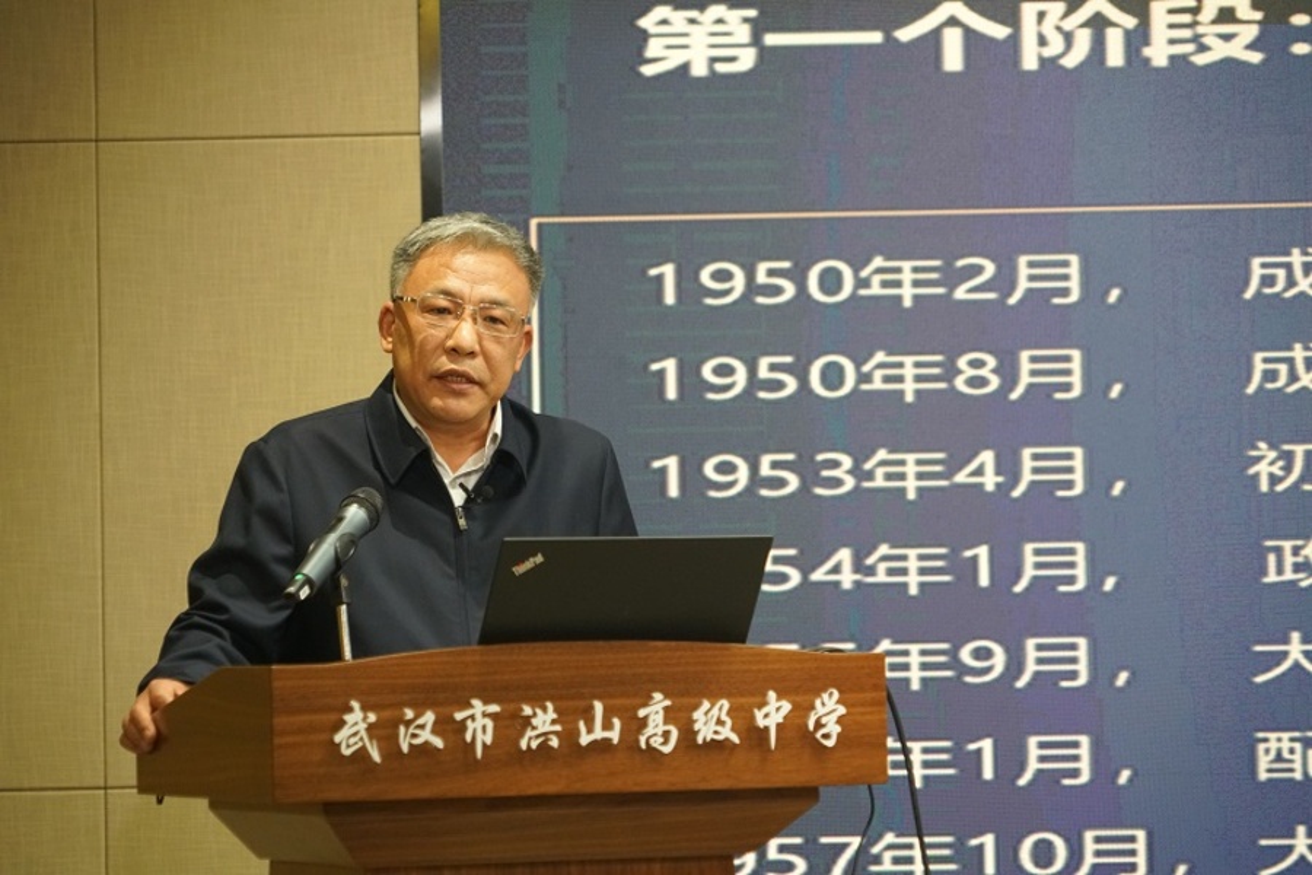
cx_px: 656
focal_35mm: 150
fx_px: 5466
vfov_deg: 9.1
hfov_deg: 13.7
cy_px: 438
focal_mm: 150
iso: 5000
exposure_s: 1/160
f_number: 6.3
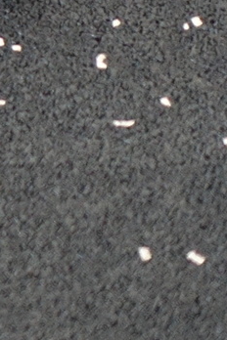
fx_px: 3291
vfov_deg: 5.8
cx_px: -549
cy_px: -237
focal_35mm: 348
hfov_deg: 3.8
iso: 800
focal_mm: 22.95
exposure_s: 1/40
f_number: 2.8
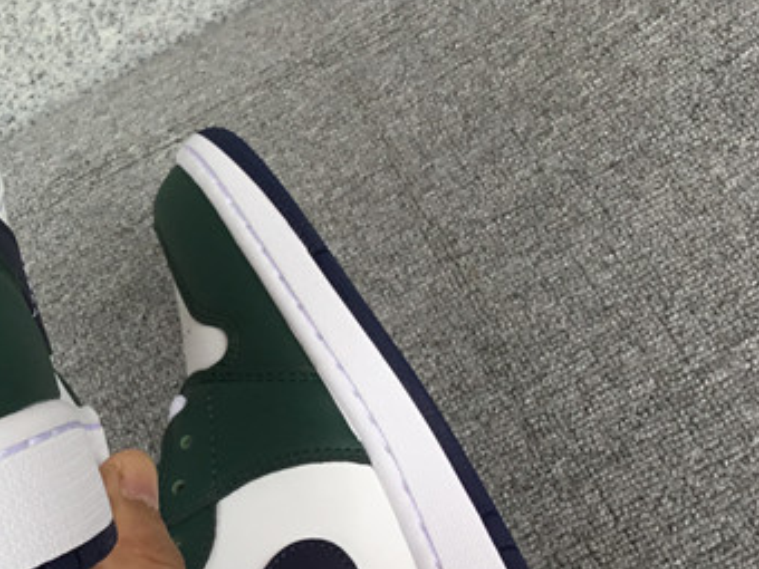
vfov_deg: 17.9
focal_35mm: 82
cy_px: 189
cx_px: -18
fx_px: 1798
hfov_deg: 22.8
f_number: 2.4
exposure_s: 1/187
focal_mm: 3.3
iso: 25
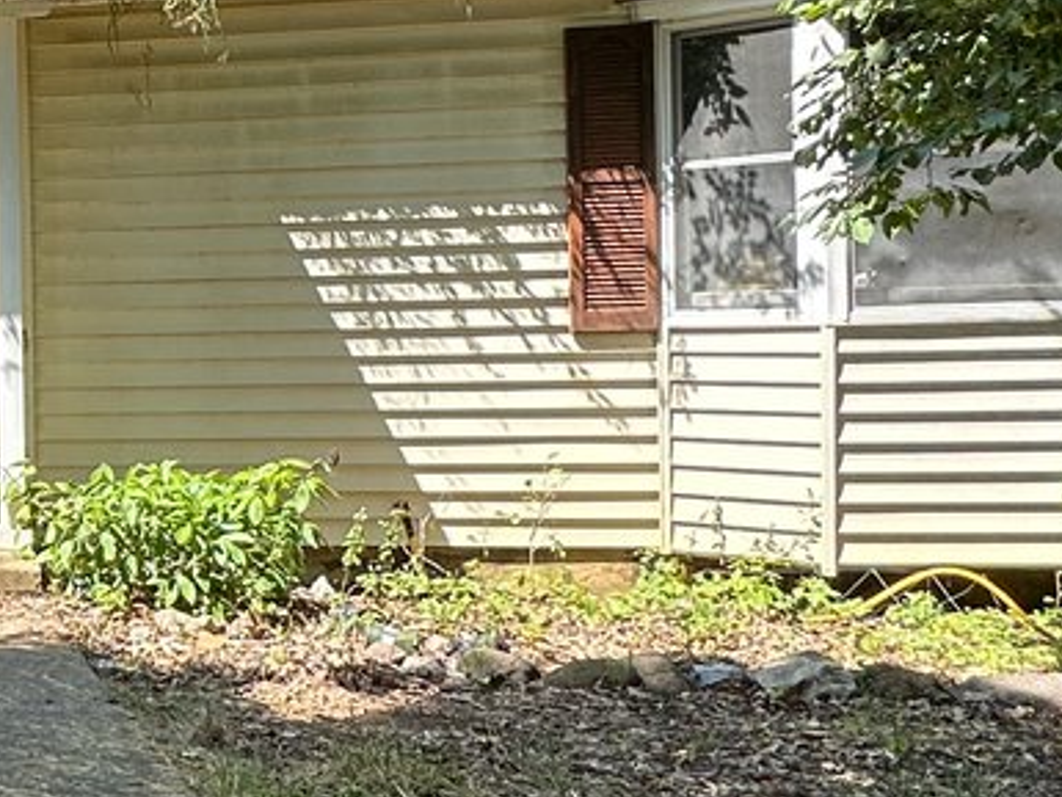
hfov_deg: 26.3
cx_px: -495
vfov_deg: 26.6
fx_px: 1688
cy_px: 354
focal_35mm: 55
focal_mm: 2.22
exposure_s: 1/548
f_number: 2.2
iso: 40
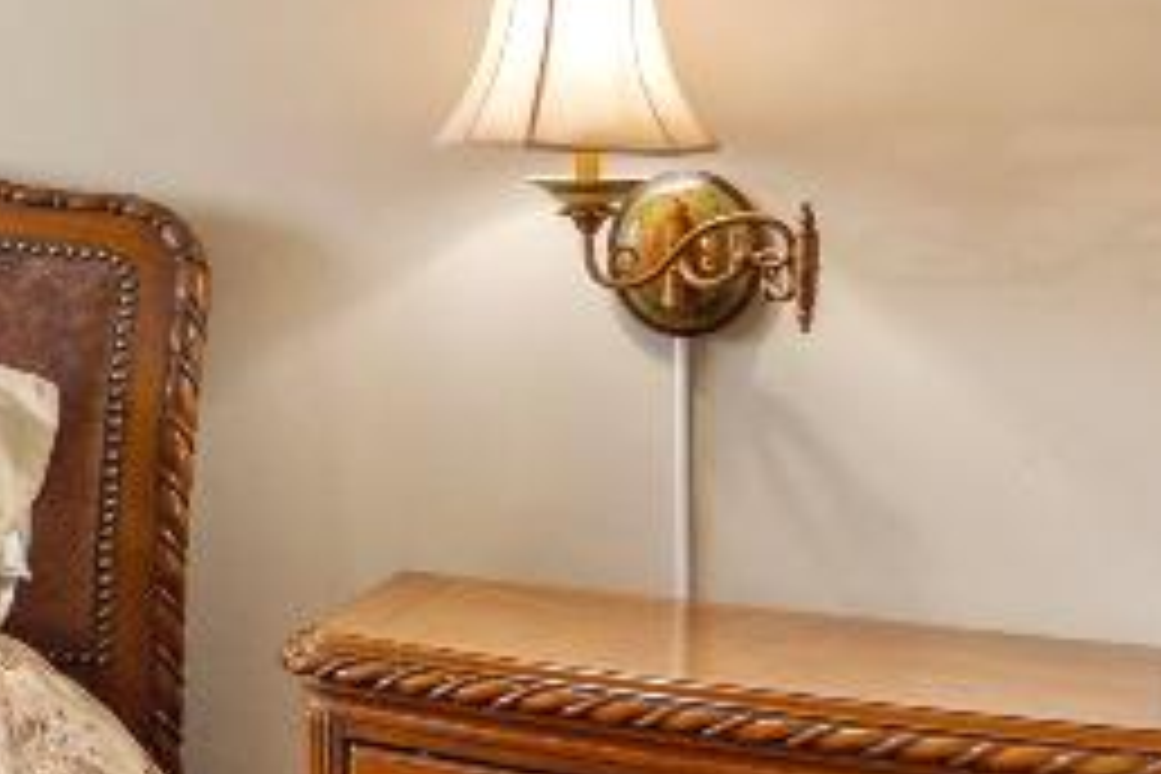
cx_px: -1012
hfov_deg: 19.0
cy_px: 171
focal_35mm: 77
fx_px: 2487
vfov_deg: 17.6
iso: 320
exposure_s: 1/4
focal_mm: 11.5
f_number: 6.3
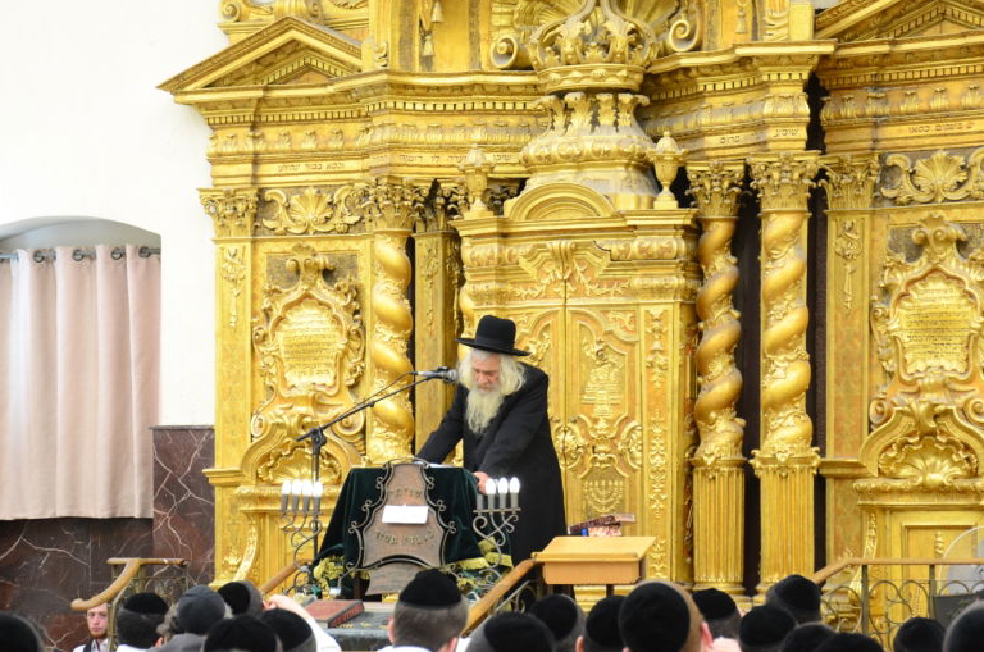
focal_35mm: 140
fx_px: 3819
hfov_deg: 14.7
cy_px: 427
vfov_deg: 9.8
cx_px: 447
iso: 800
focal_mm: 70
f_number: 5.6
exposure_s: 1/80
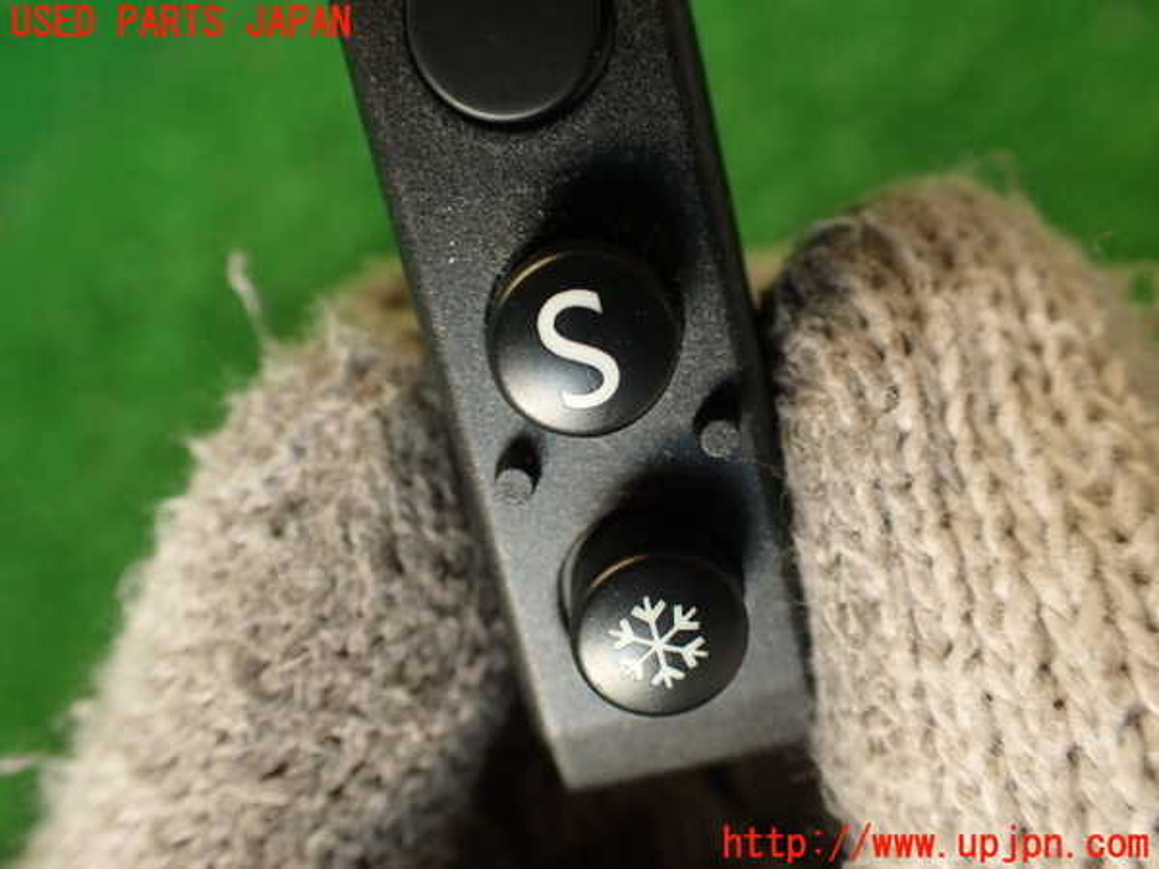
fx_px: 1071
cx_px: 580
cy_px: 434
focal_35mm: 32
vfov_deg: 44.2
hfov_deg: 56.8
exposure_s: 1/60
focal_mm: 5.79
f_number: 2.4
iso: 200
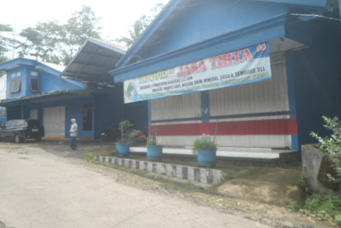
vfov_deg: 37.9
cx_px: 150
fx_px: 332
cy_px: 109
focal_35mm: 35
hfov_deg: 54.3
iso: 80
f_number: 2.8
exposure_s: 1/400
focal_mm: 4.7
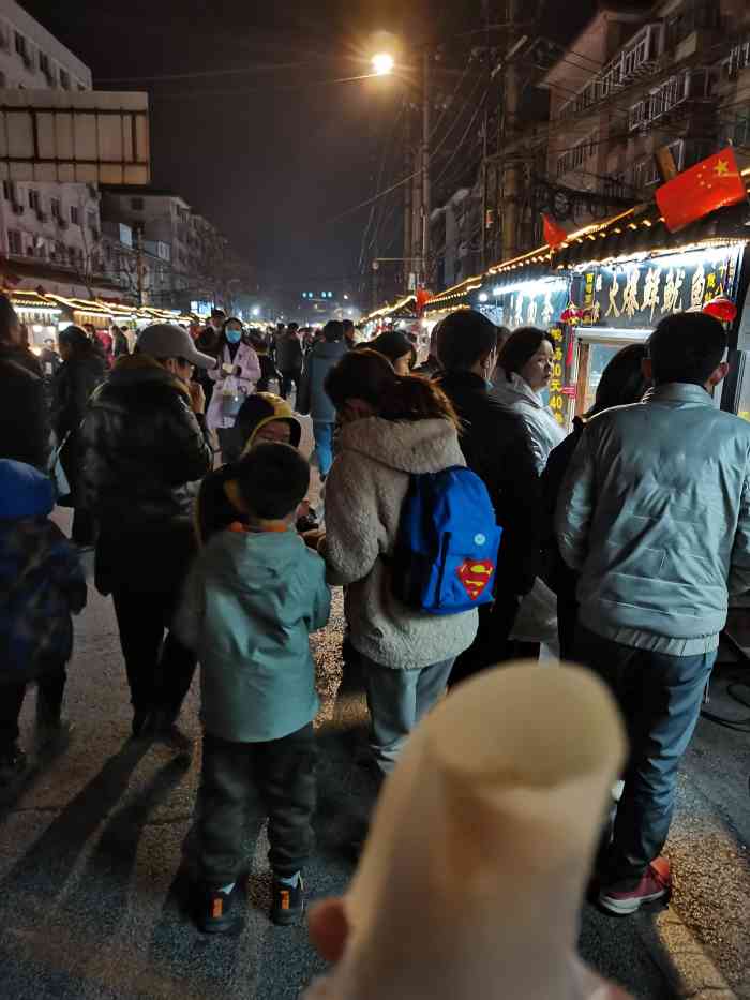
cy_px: 500
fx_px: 751
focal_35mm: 26
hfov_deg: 53.1
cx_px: 375
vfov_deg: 67.3
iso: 640
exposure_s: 1/33.3
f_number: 1.8
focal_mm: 5.58
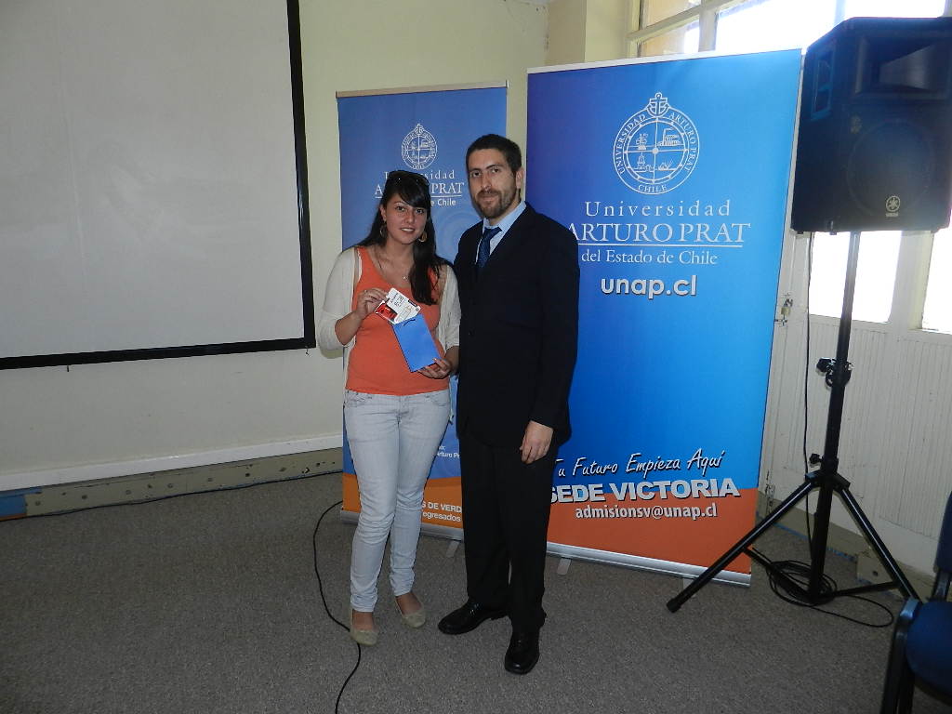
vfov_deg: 58.9
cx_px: 476
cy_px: 357
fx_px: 633
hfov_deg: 73.9
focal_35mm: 23
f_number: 3.4
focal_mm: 4
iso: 200
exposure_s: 1/30
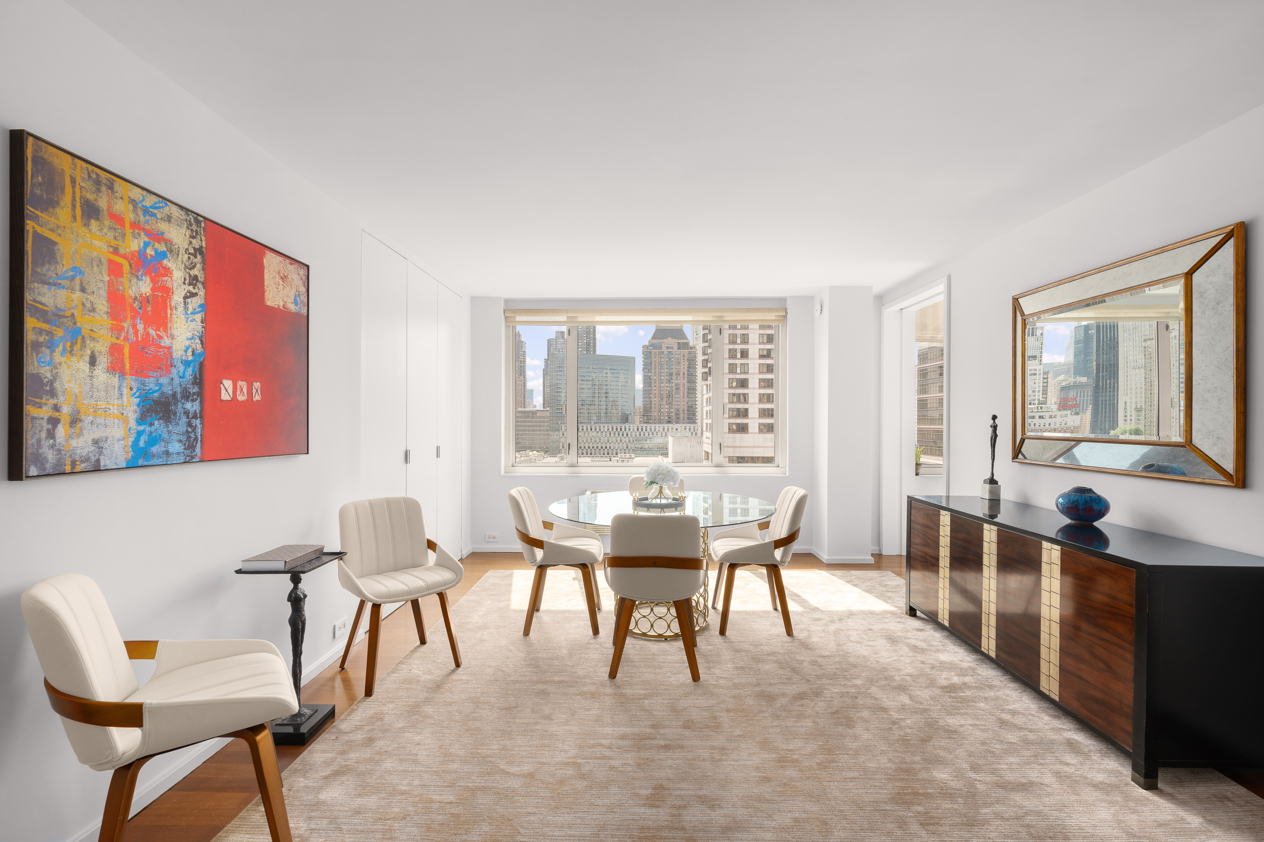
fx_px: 562
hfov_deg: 96.7
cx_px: 632
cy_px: 421
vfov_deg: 73.7
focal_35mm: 16
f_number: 11
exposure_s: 1/20
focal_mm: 16
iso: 320
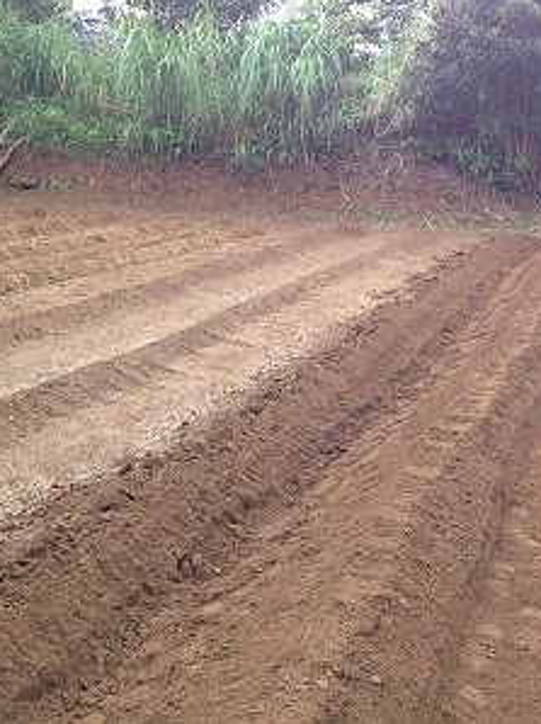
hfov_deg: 30.6
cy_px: 362
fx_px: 981
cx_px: 359
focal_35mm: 47
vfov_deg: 40.5
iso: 50
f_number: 2.4
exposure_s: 1/120
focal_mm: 4.28
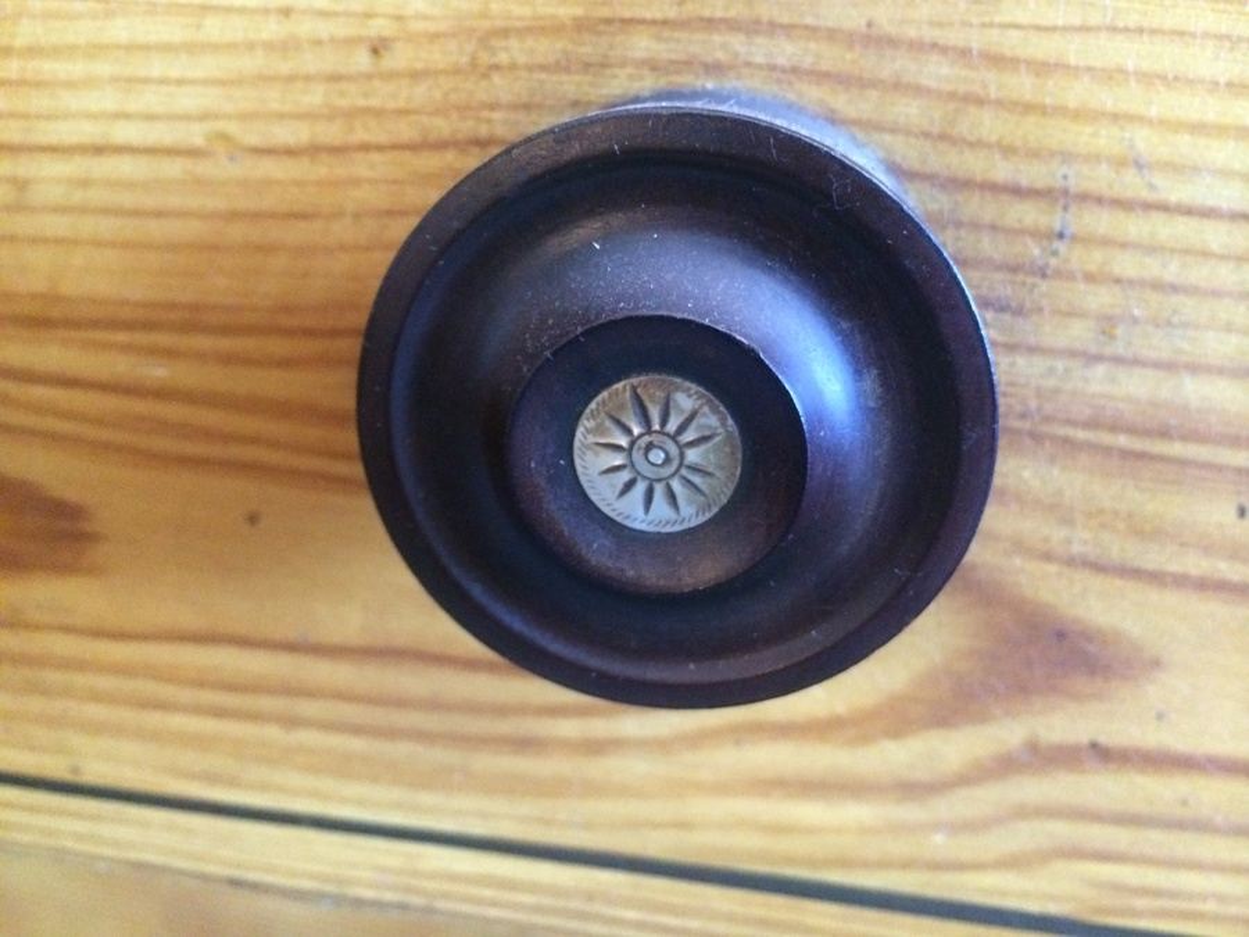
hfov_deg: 60.0
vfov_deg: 46.8
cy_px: 468
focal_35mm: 30
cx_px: 624
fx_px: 1082
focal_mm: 4.12
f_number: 2.2
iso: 500
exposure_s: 1/15
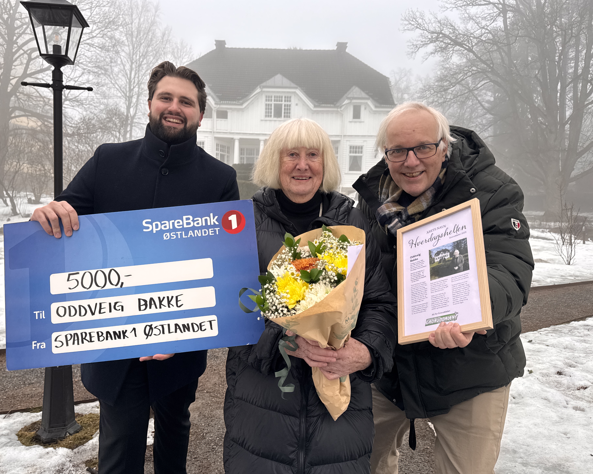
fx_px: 456
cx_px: 274
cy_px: 231
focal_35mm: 26
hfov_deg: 65.9
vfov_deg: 54.9
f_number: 1.78
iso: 80
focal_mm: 6.76
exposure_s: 1/297
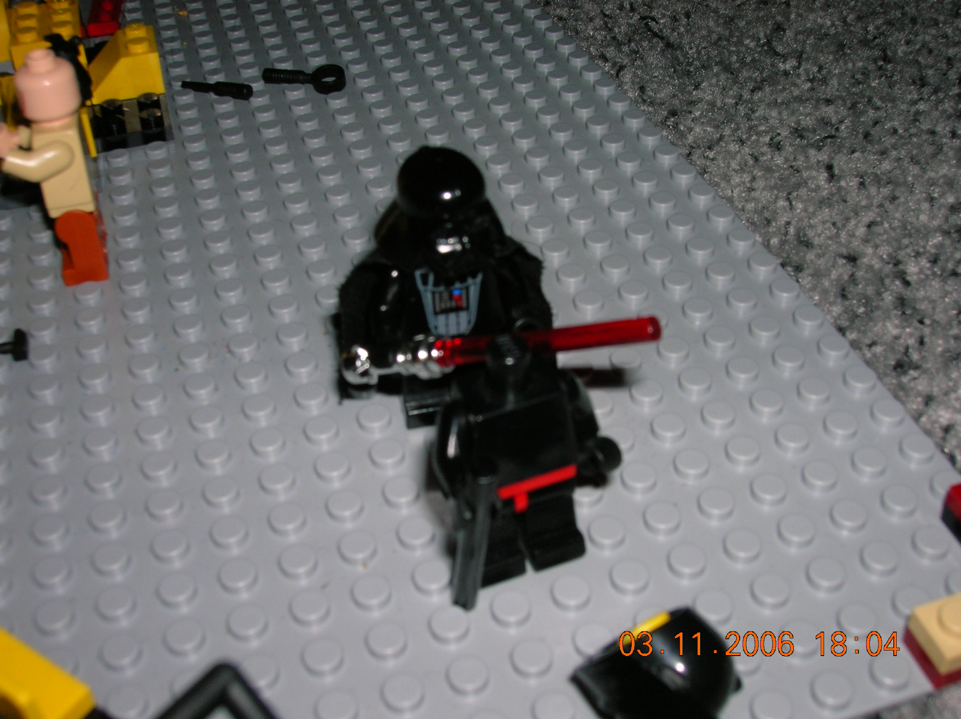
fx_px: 1054
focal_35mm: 38
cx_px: 480
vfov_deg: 37.7
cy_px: 360
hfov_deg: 49.0
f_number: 5
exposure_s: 1/60.1
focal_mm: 6.4
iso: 50
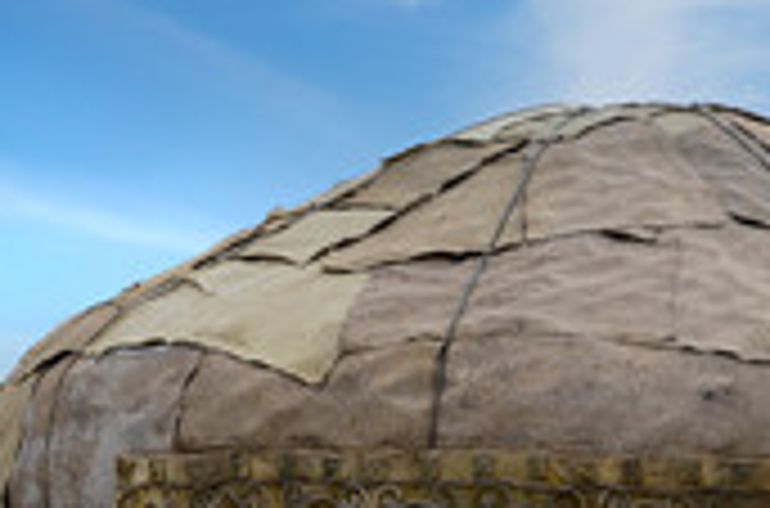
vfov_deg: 10.2
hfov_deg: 15.3
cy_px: 418
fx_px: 2837
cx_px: 698
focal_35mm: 133
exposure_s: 1/125
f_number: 7.1
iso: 100
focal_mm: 38
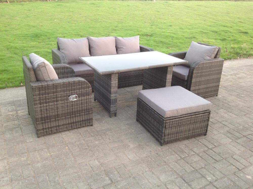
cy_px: 94
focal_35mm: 35
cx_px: 126
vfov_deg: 40.6
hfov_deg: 52.7
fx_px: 255
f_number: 2.4
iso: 80
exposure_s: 1/15
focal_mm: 4.28
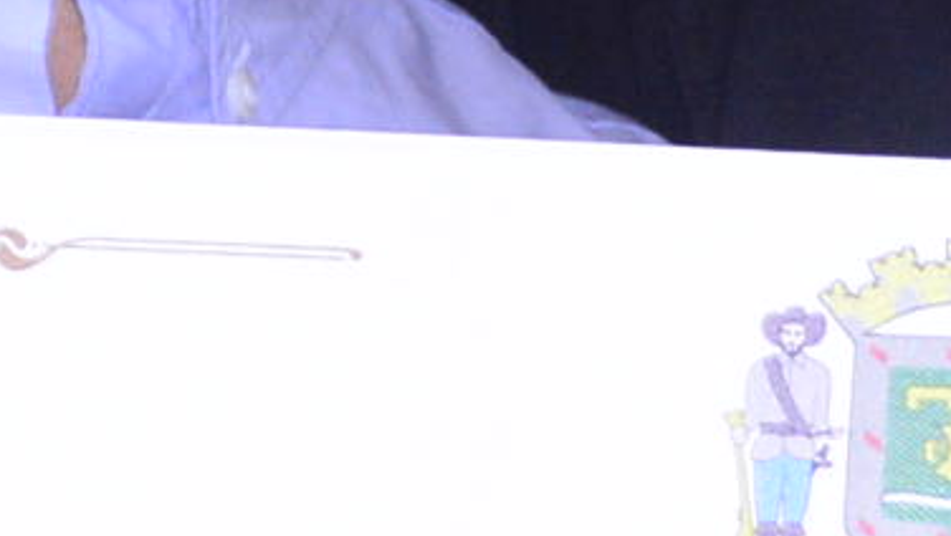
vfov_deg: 1.8
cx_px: 673
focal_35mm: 687
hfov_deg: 3.1
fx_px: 17334
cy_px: 66
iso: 2500
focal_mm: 82
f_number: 5.6
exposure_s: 1/60
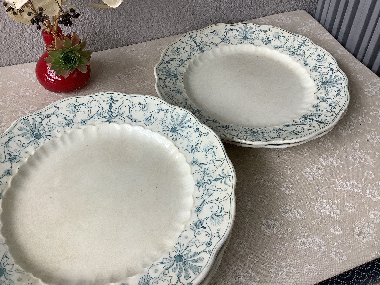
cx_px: 190
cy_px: 142
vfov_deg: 45.4
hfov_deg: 58.4
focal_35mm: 31
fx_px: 340
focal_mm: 3.3
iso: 40
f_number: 2.4
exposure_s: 1/120
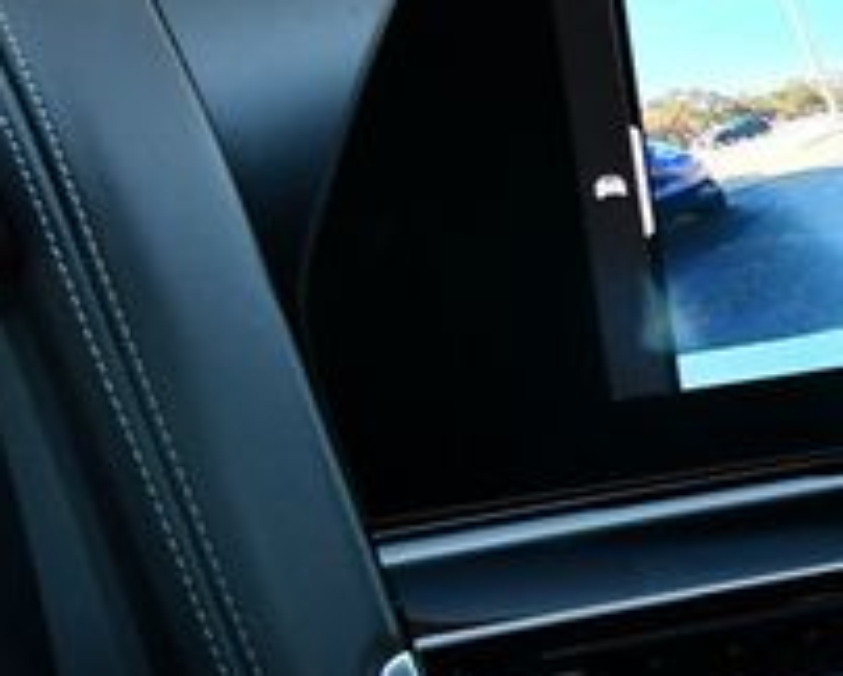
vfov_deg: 14.4
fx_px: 2672
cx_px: 1244
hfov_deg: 16.4
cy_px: 526
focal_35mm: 107
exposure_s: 1/250
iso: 560
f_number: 3.5
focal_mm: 18
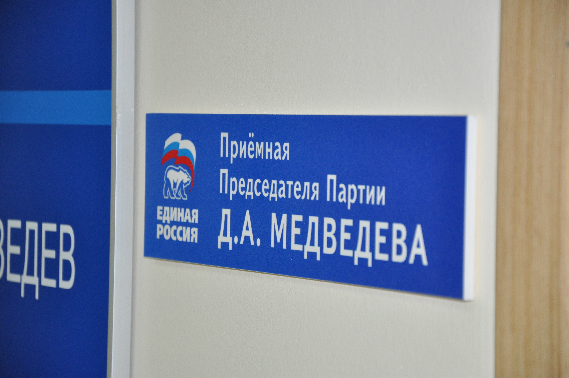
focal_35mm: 158
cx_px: 284
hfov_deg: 13.1
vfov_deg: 8.7
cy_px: 189
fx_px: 2486
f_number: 5.6
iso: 800
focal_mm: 105
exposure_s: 1/60
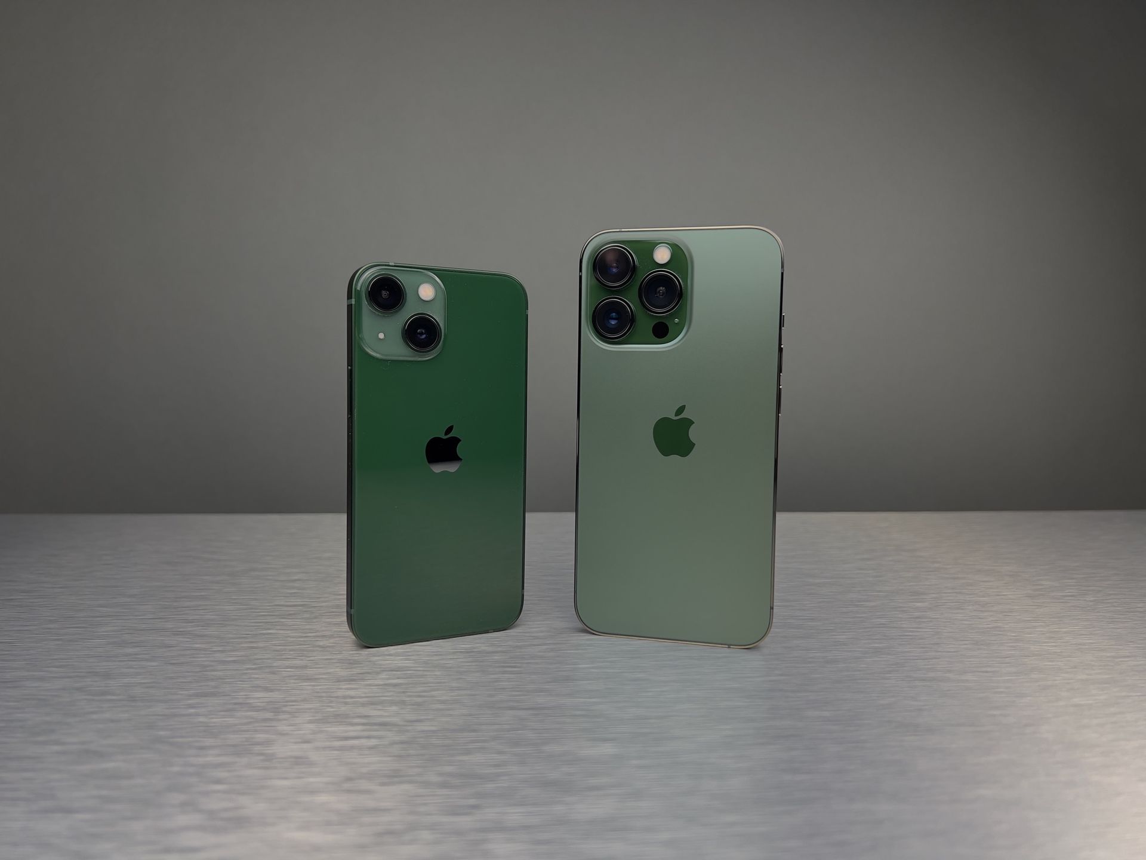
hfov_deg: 67.3
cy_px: 430
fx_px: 861
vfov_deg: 53.1
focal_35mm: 26
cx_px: 573
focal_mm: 5.7
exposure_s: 1/121
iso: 40
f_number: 1.5
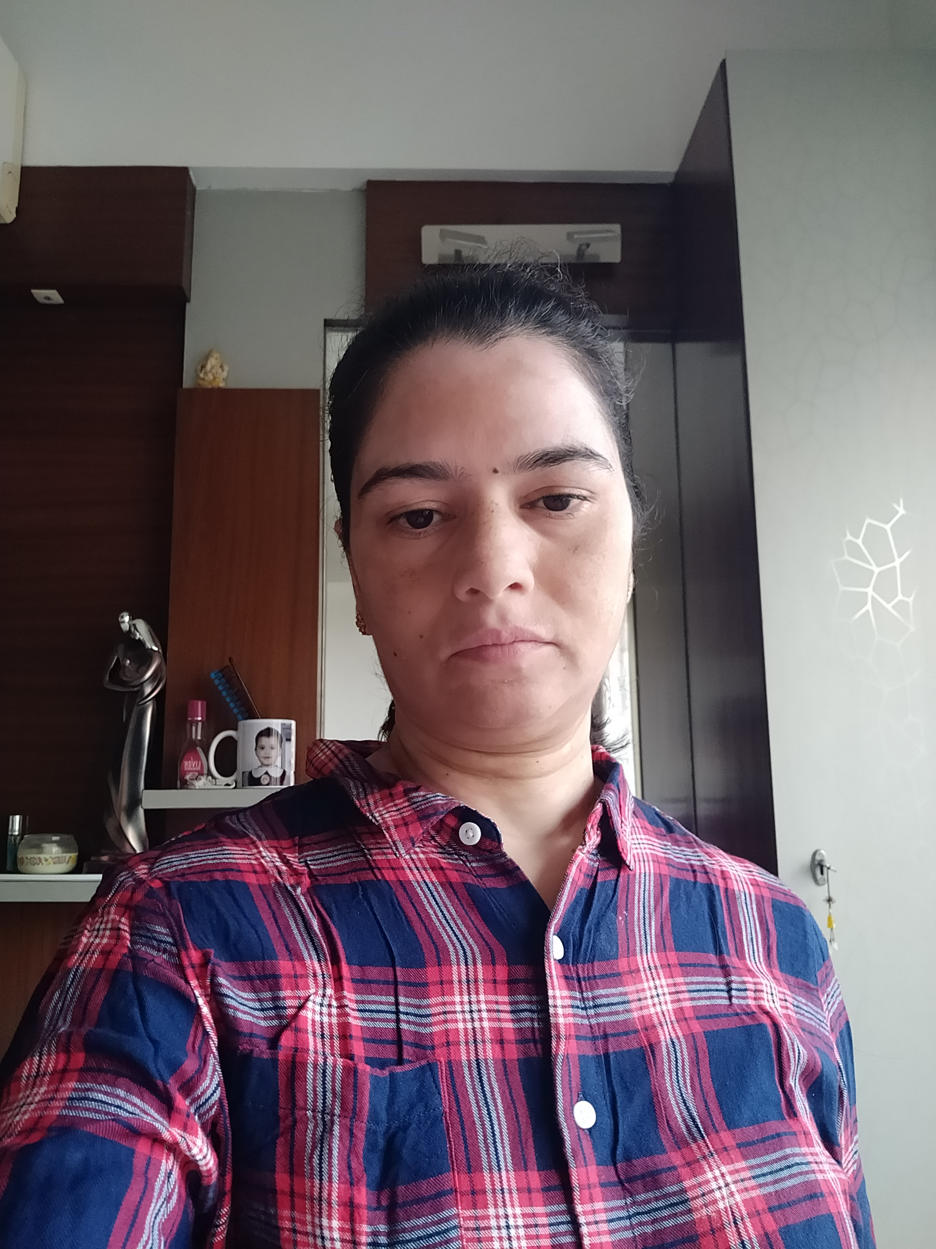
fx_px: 721
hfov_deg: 66.0
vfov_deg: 81.7
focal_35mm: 20
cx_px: 468
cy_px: 624
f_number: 2
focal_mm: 3.52
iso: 320
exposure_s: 1/50
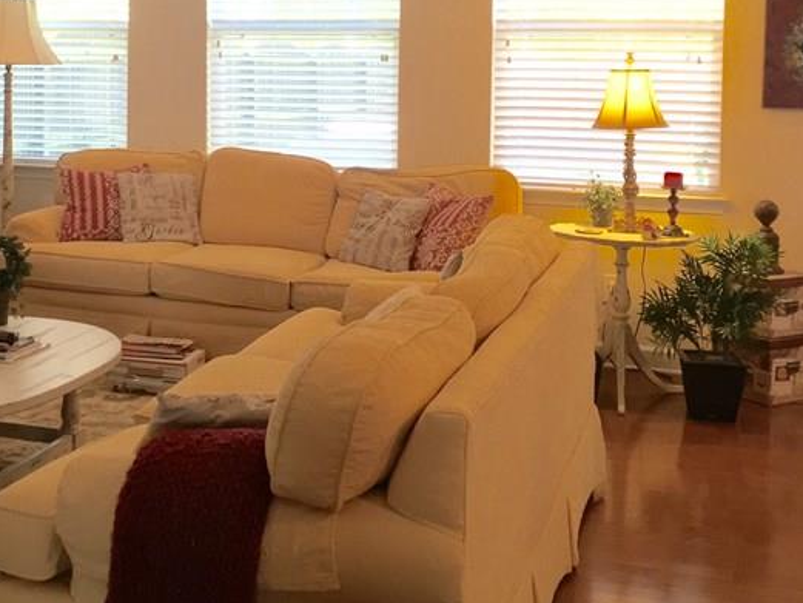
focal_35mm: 57
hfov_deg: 33.1
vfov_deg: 25.2
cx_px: 193
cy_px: 114
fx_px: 1323
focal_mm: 4.15
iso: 50
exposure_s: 1/30
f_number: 2.2
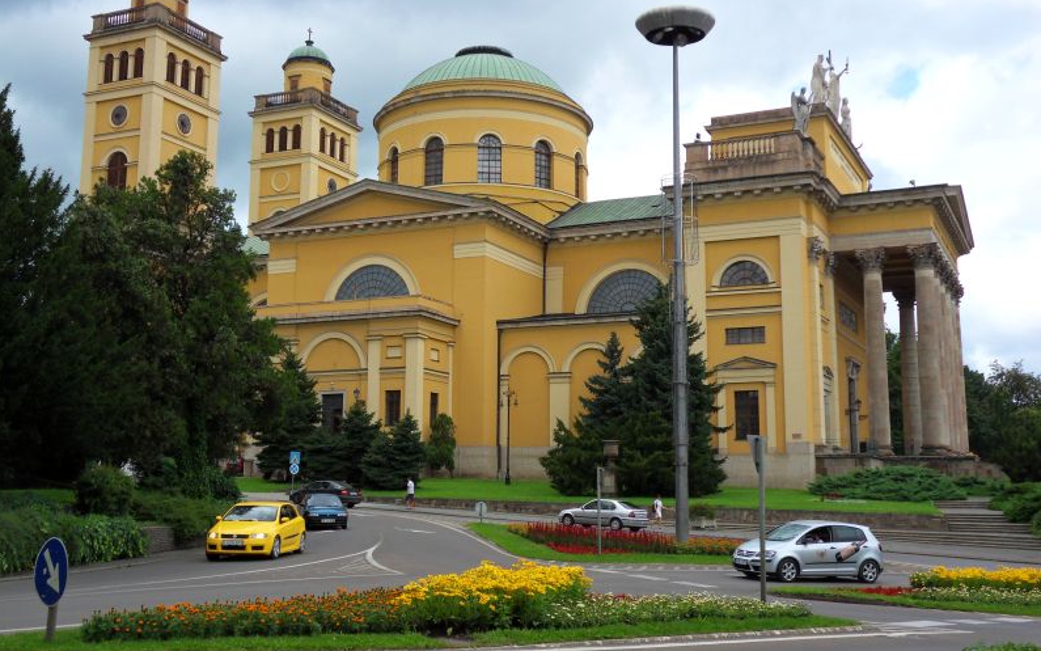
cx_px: 520
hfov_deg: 41.8
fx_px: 1362
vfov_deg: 26.8
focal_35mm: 48
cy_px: 274
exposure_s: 1/500
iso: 80
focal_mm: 7.9
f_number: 4.2
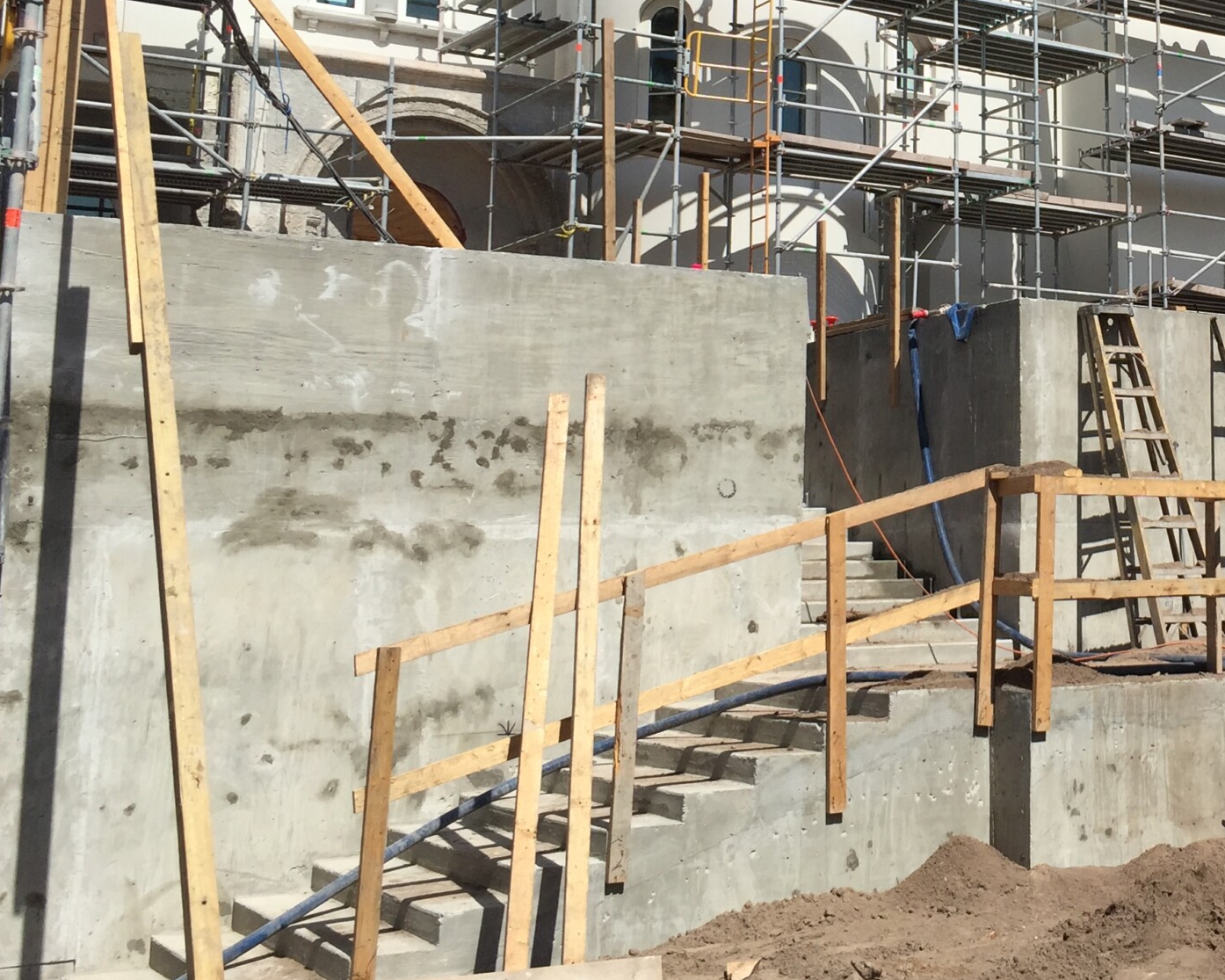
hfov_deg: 34.2
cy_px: 237
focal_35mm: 52
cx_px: 1076
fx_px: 1885
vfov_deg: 28.7
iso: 32
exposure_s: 1/3049
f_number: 2.2
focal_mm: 4.15
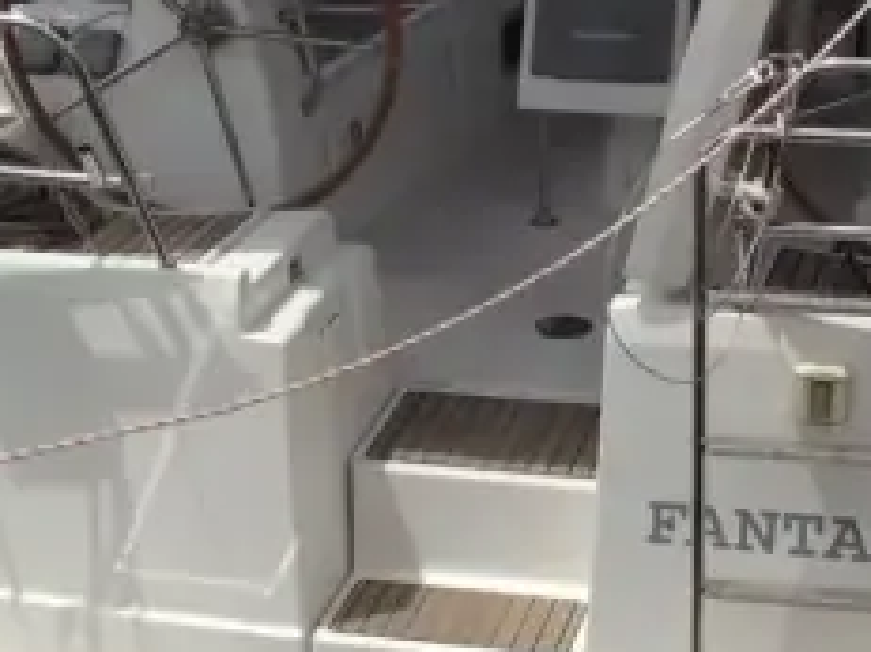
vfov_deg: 17.8
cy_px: 298
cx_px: 626
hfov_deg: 23.4
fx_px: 2087
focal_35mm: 83
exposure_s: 1/3012
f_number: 2.4
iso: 32
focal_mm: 3.3
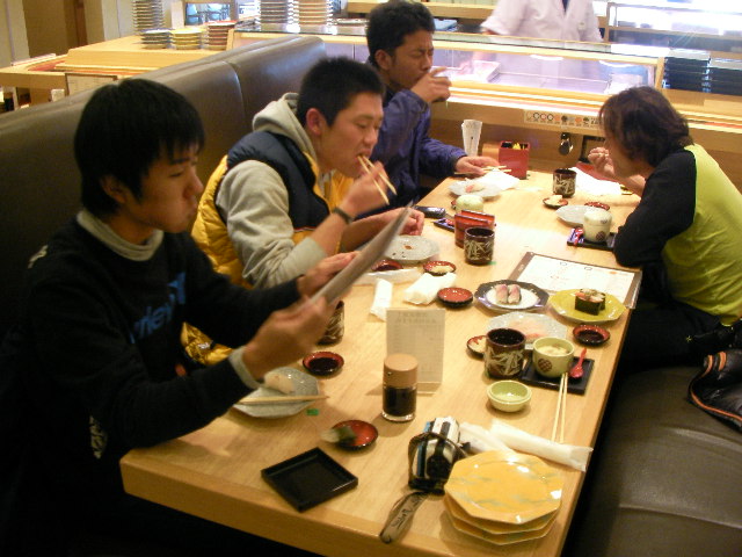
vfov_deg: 37.7
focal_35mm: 38
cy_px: 278
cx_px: 371
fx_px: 815
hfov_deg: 49.0
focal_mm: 6.3
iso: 200
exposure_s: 1/11.7
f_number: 3.5
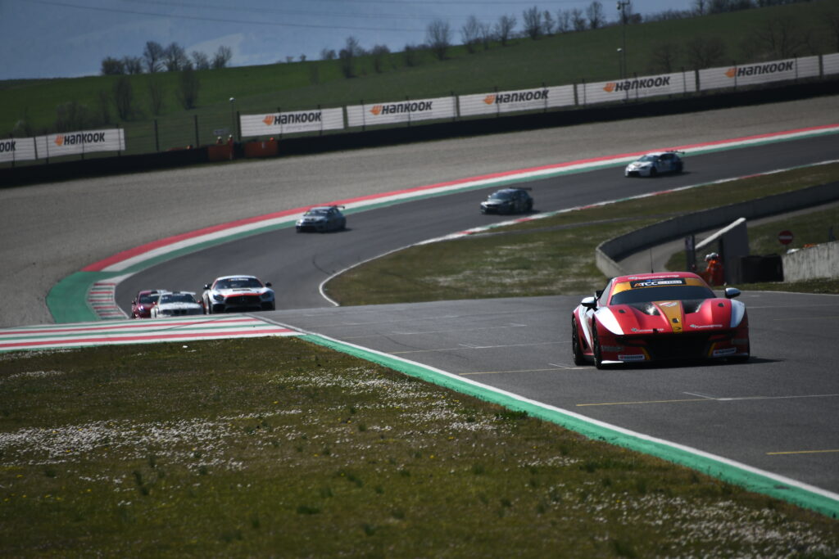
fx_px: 6992
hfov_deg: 6.9
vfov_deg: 4.6
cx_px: 420
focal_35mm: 300
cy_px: 280
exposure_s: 1/2500
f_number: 5.6
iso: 200
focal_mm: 300
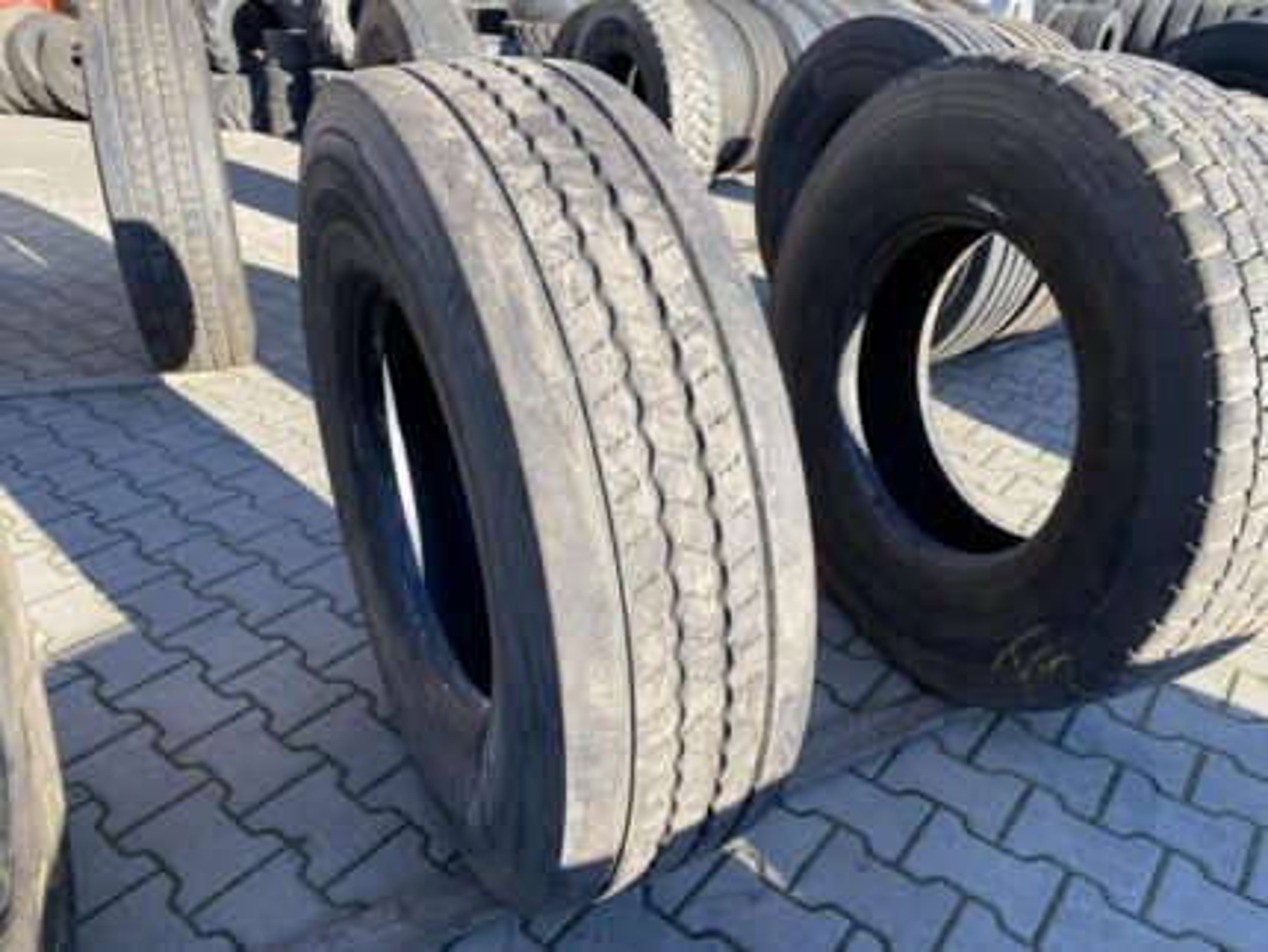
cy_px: 476
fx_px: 953
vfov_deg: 53.1
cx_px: 634
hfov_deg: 67.3
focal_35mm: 26
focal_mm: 4.25
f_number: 1.8
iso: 32
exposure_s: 1/506
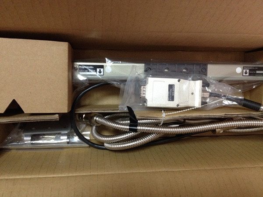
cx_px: 132
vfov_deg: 40.7
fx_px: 266
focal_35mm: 35
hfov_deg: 52.6
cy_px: 98
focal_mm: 4.28
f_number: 2.4
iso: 250
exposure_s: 1/20
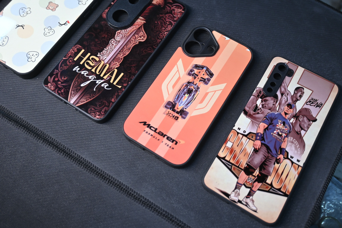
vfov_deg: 36.9
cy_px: 114
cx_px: 171
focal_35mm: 36
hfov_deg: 53.1
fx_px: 342
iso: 400
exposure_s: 1/100
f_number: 4.2
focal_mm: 24
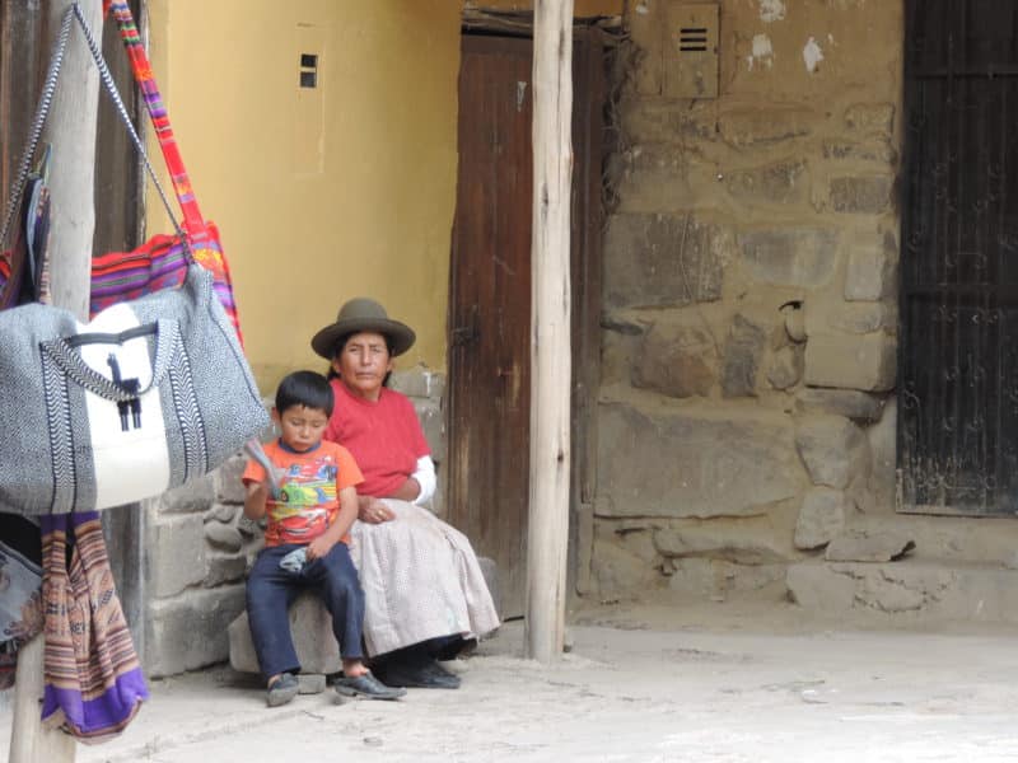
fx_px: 4264
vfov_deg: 10.2
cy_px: 382
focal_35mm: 145
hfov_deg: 13.6
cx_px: 509
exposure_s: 1/125
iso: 180
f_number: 4.4
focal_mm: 25.8
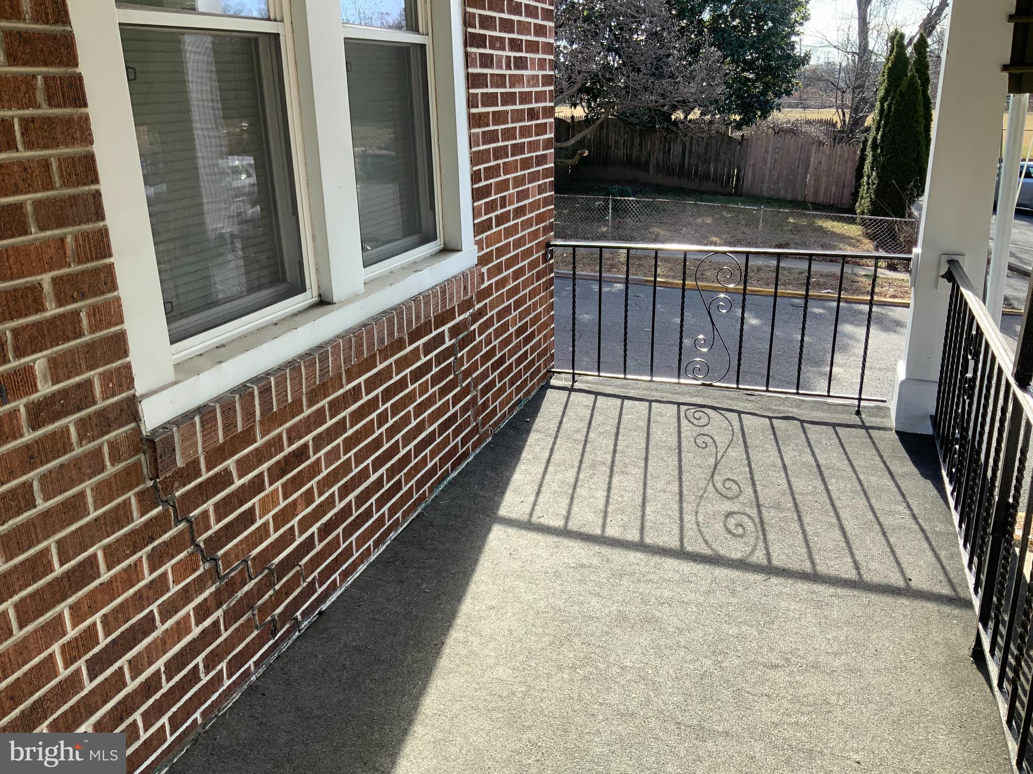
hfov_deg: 61.7
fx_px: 865
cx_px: 516
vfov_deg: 48.2
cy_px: 387
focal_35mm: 29
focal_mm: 3
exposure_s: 1/370
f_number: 1.8
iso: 16
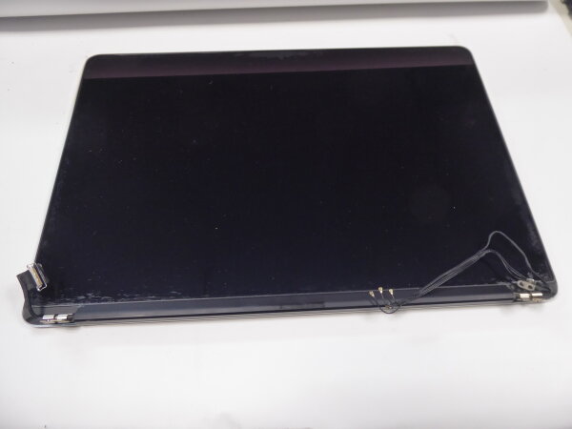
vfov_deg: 54.9
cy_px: 214
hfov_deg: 69.4
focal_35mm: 25
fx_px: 413
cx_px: 286
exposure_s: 1/25
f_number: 3.3
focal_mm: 4.3
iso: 400
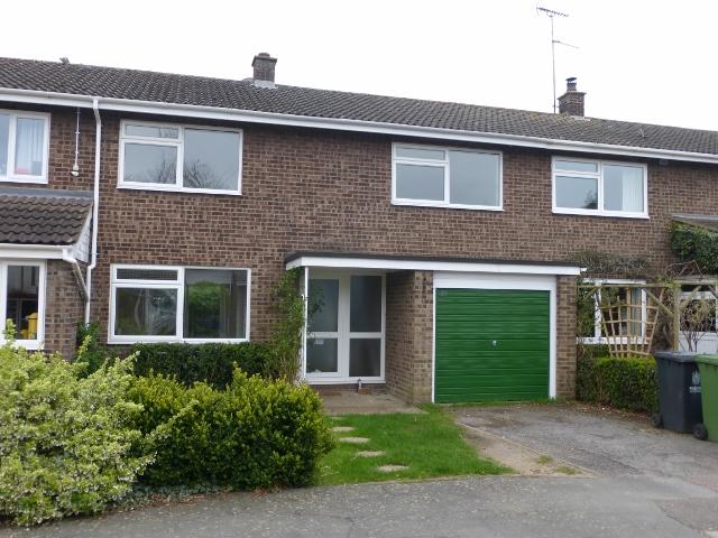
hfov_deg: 60.0
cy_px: 269
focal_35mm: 30
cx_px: 359
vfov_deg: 46.8
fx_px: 622
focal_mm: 5.4
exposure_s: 1/100
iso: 100
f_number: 3.6
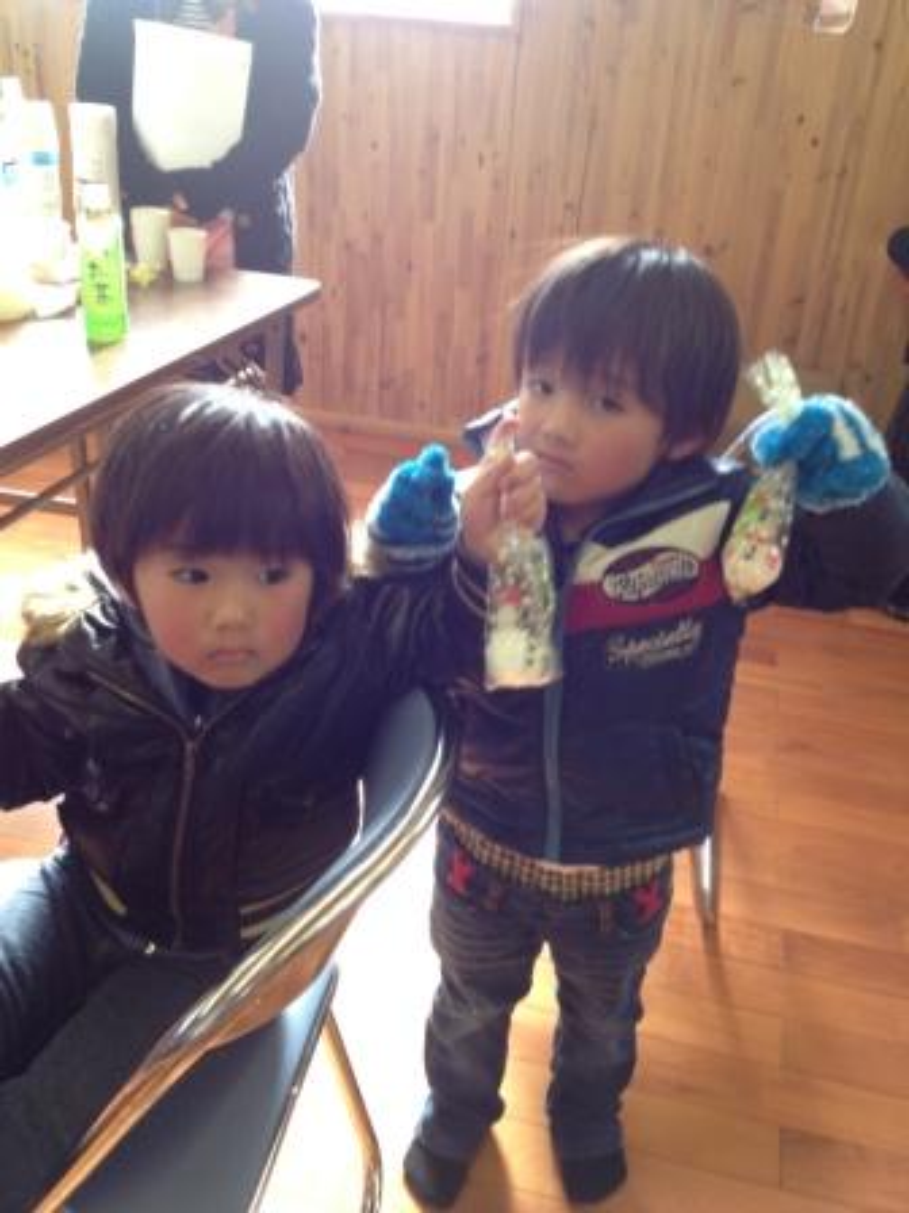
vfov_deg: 52.6
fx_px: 1225
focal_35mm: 35
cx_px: 454
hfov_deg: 40.7
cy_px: 606
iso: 64
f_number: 2.4
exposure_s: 1/40
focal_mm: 4.28
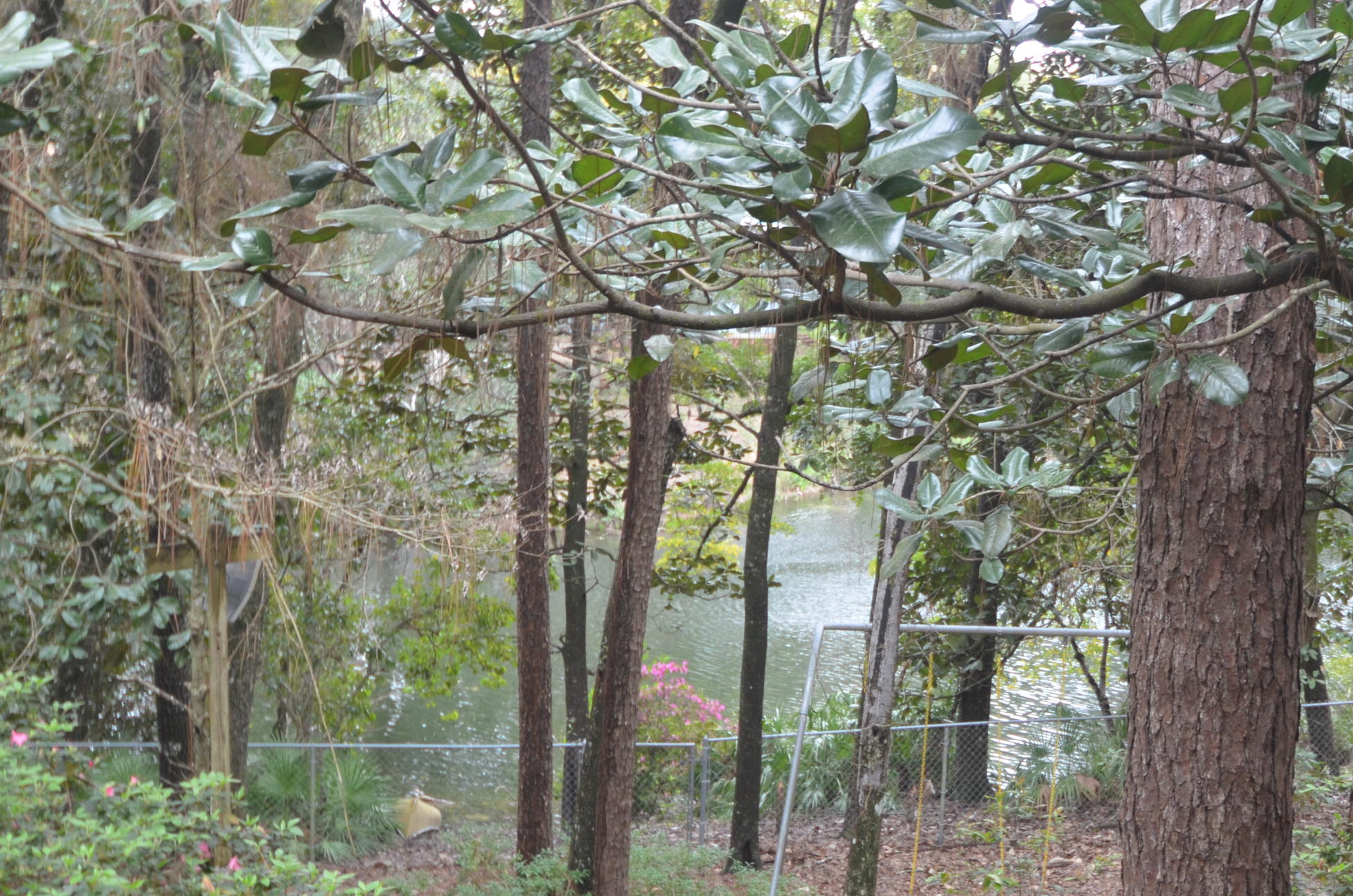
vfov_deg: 24.5
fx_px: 2063
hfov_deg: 35.8
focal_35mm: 55
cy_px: 482
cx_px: 947
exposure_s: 1/60
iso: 500
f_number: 4.5
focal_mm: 24
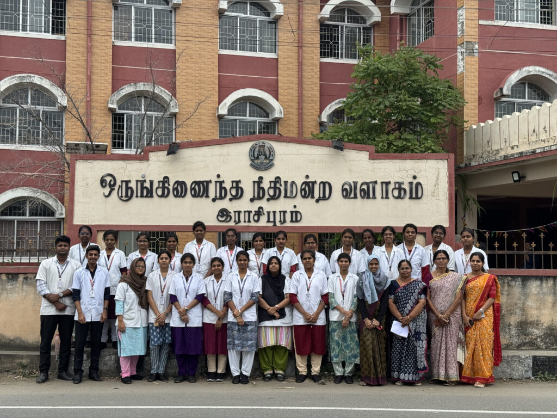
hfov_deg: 39.7
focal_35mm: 48
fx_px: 772
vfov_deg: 30.3
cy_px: 209
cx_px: 278
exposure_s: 1/2252
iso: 64
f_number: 1.78
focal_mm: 6.76
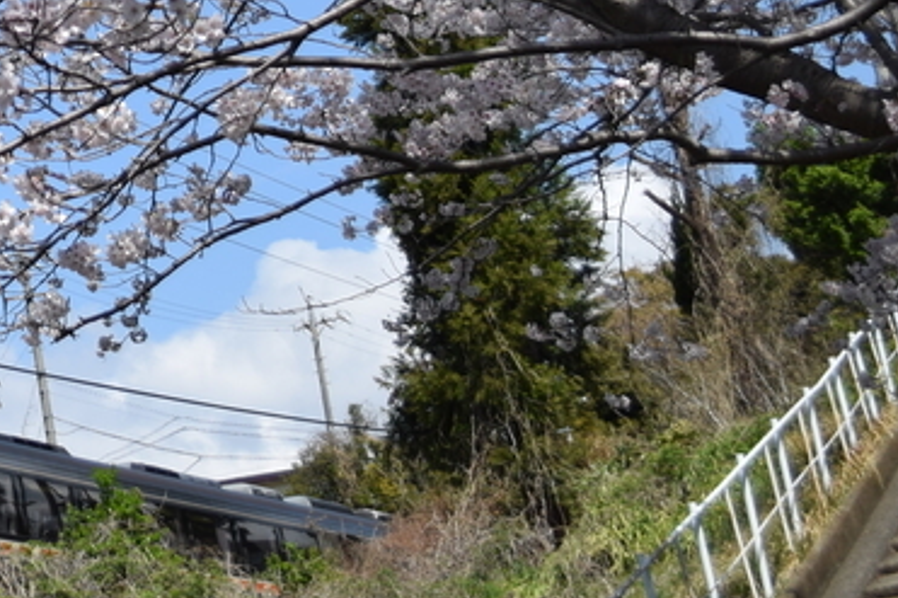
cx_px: -368
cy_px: -252
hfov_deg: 19.0
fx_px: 2418
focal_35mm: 97
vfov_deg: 13.4
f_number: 4.5
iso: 100
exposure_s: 1/1000
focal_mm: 20
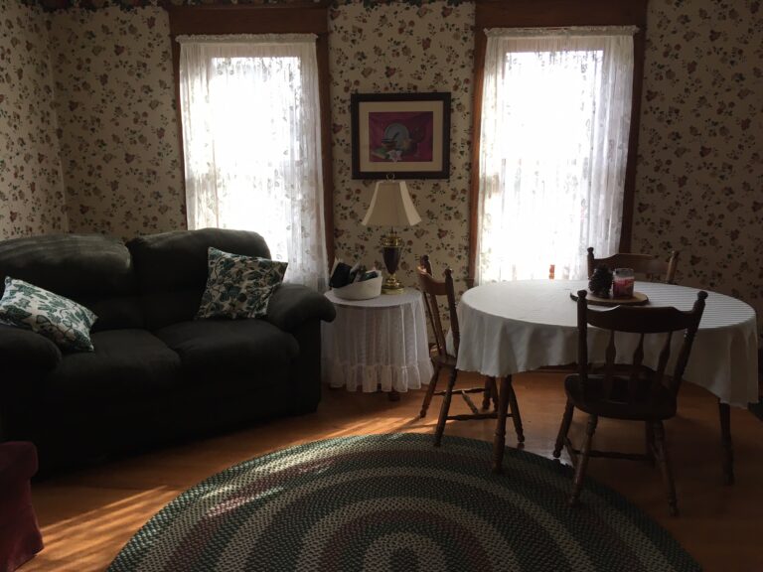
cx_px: 382
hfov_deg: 61.7
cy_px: 286
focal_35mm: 29
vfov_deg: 48.2
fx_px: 639
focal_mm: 4.15
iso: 25
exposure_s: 1/30
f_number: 2.2
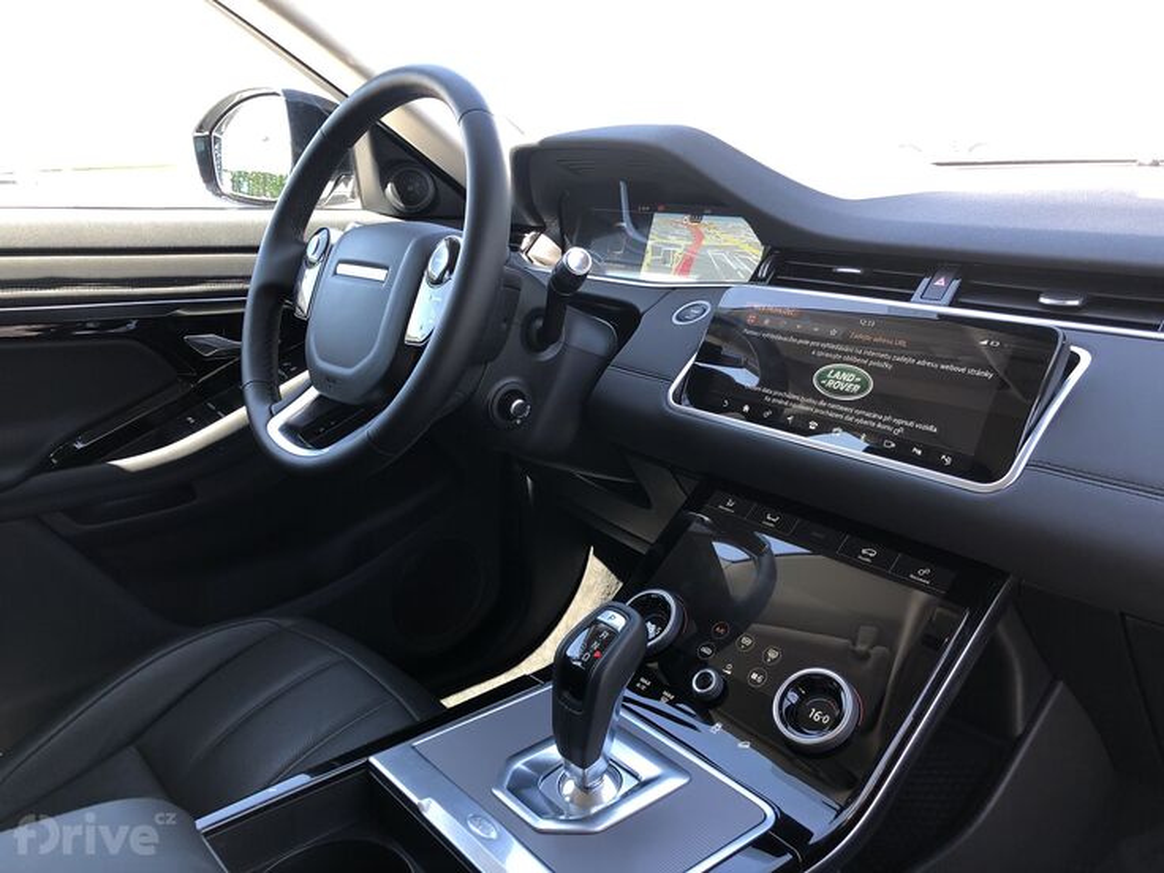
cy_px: 436
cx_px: 582
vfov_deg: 49.7
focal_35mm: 28
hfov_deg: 63.4
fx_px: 942
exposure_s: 1/50
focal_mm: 4
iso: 25
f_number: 1.8
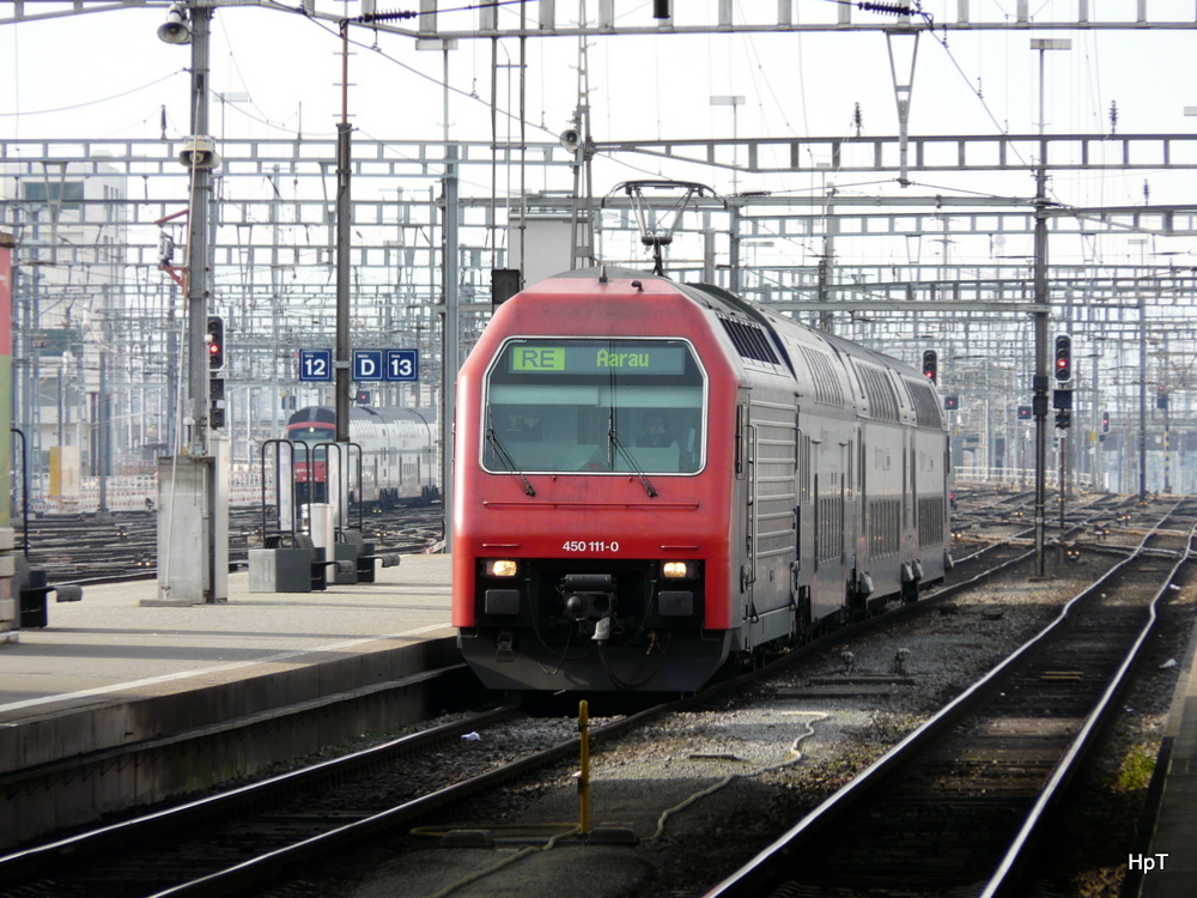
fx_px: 11238
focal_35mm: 325
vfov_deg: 4.6
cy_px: 449
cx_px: 598
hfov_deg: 6.1
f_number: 4
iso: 100
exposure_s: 1/250
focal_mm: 53.4
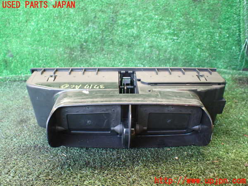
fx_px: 215
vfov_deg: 46.8
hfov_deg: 60.0
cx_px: 124
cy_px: 93
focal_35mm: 30
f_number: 2.3
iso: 800
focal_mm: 5.4
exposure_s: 1/125
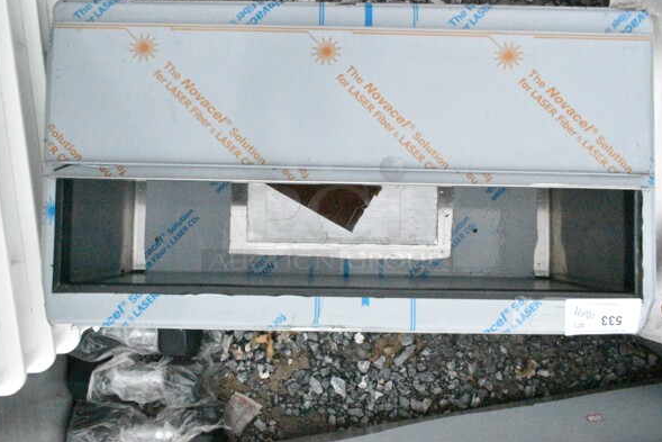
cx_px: 327
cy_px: 214
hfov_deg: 65.5
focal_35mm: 28
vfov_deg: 46.4
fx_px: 515
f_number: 18
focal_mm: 18
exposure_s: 1/1250
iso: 25600
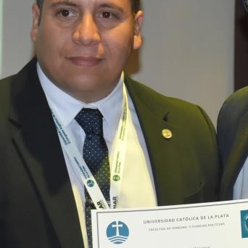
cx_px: 116
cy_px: 127
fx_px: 1735
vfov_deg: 8.2
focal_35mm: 214
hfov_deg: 8.2
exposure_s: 1/80
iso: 3200
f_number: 7.1
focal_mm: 56
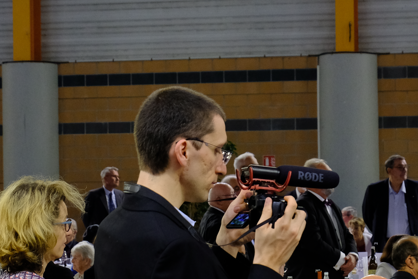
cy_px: 177
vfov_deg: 11.8
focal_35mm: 116
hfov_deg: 17.6
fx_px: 1347
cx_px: 301
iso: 2000
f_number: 5
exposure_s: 1/170
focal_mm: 34.5
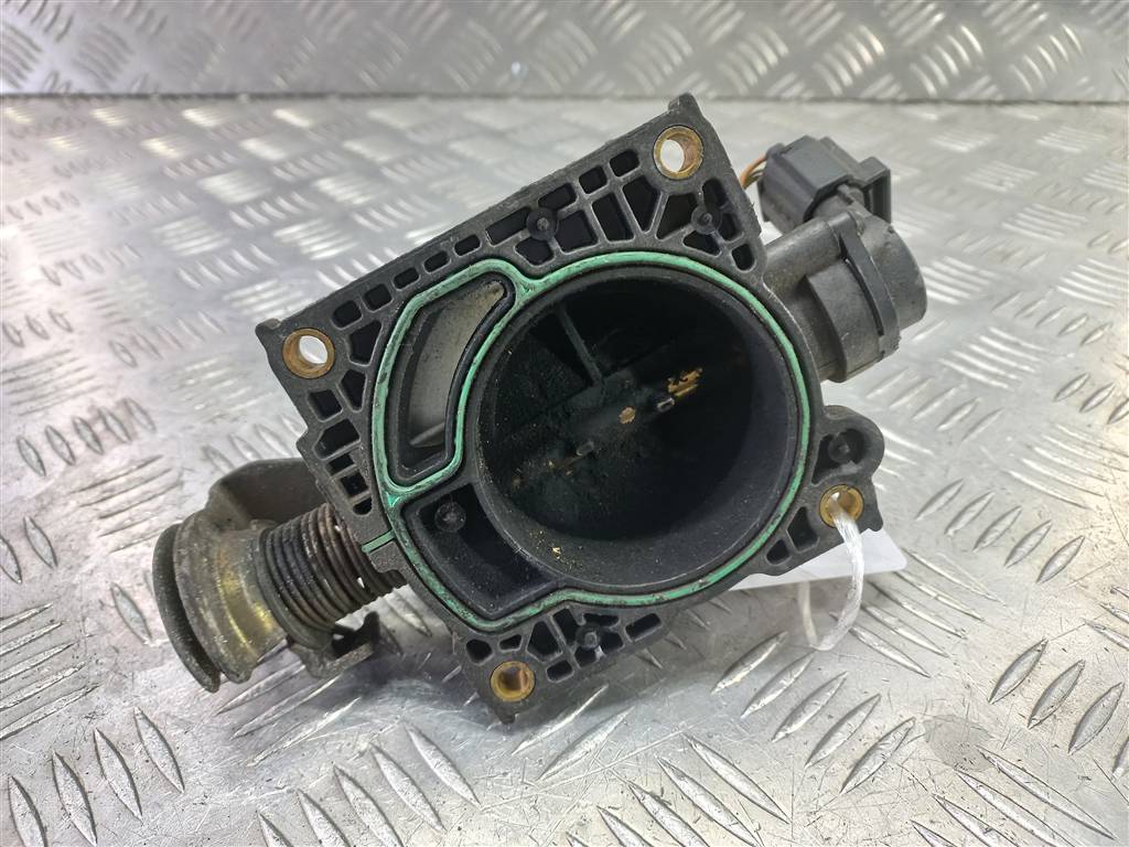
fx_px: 815
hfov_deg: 69.4
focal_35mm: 25
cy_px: 424
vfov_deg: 54.9
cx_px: 564
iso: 200
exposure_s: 1/50
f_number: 1.8
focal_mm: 4.6
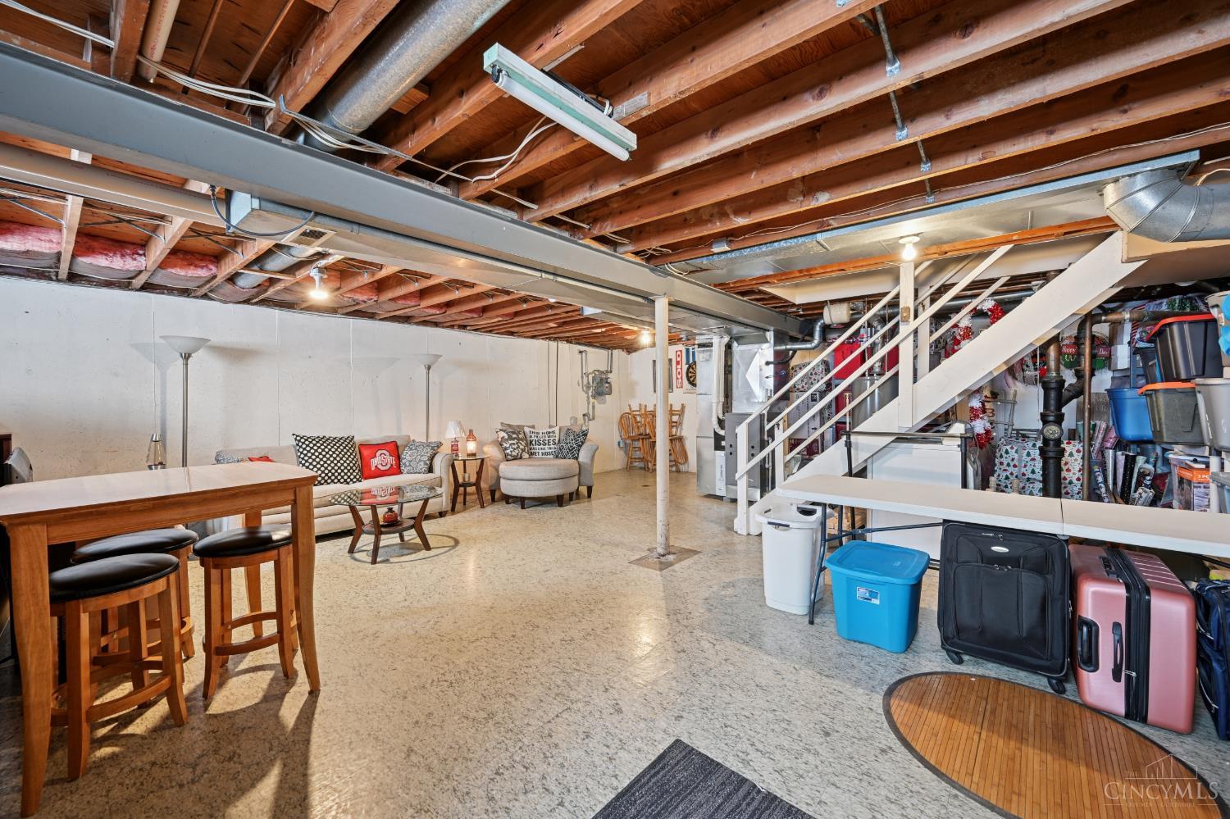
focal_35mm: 14
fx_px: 478
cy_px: 410
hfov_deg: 104.3
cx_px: 615
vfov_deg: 81.2
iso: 400
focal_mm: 14
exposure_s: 1/2
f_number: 8
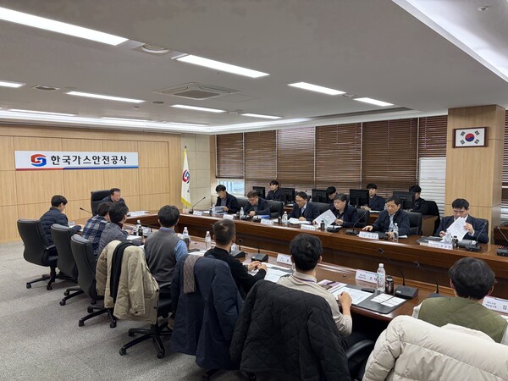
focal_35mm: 26
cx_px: 254
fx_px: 382
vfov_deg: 53.1
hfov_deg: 67.3
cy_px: 190
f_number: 1.6
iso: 160
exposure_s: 1/120
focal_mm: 5.96
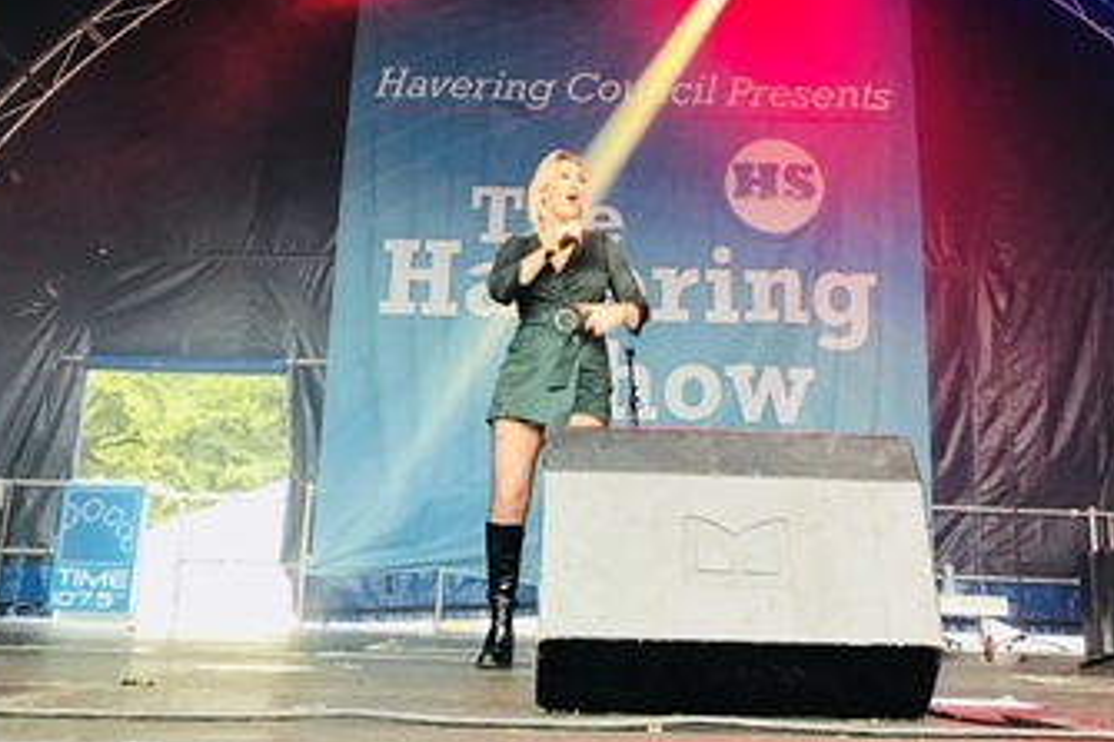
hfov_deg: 41.9
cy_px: 115
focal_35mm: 47
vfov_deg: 27.8
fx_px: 1454
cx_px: 585
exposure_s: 1/33
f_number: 1.8
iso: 32
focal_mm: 3.99
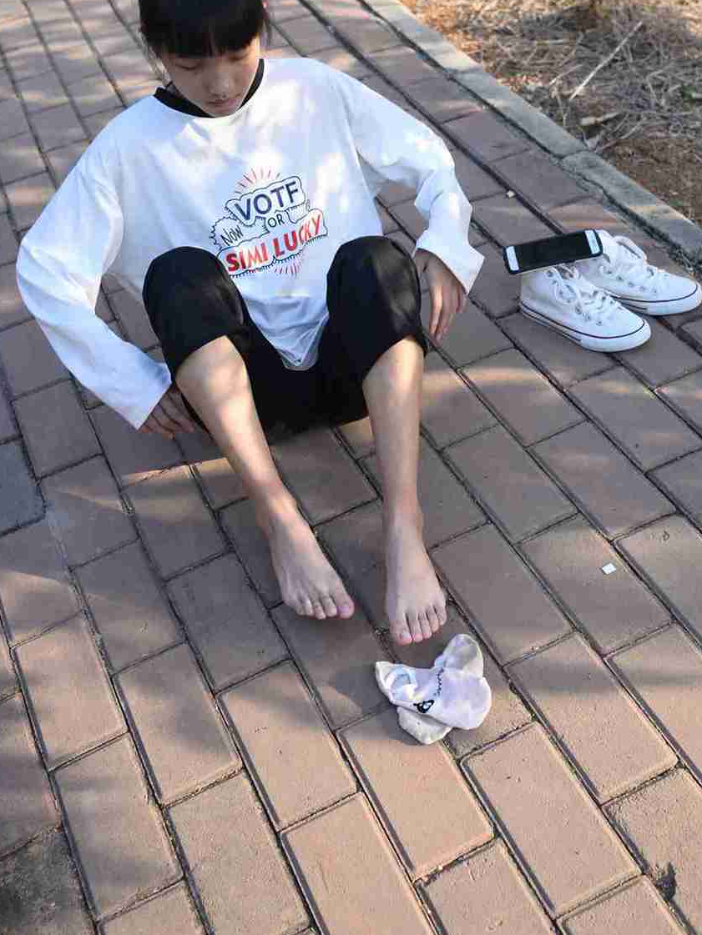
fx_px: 1217
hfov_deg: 32.2
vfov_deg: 41.9
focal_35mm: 45
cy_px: 390
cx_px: 366
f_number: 5.6
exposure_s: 1/160
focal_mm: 35
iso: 160
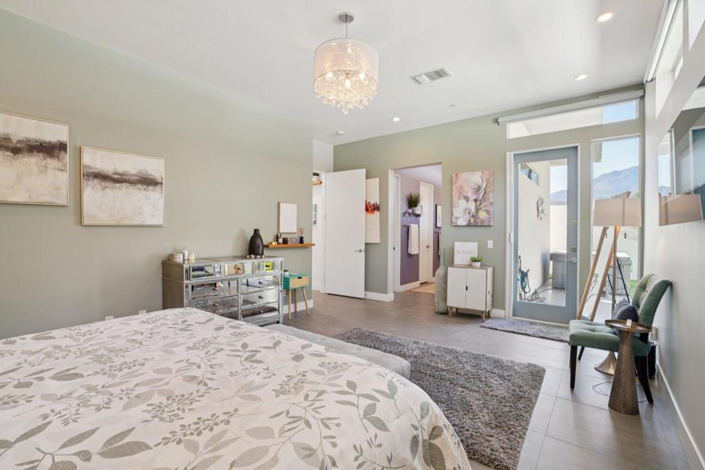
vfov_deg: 73.7
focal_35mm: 16
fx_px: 313
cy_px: 235
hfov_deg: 96.8
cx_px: 352
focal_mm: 16
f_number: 8
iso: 400
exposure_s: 1/25
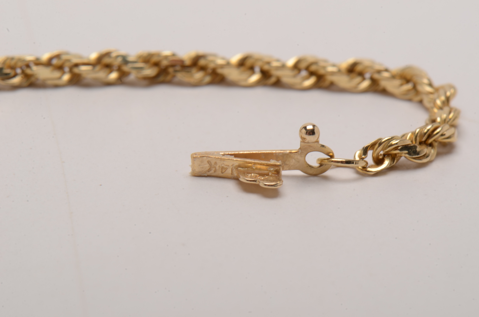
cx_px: 240
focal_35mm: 128
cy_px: 158
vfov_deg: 10.7
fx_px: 1693
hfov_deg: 16.1
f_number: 29
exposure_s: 1/160
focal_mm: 85
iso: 100
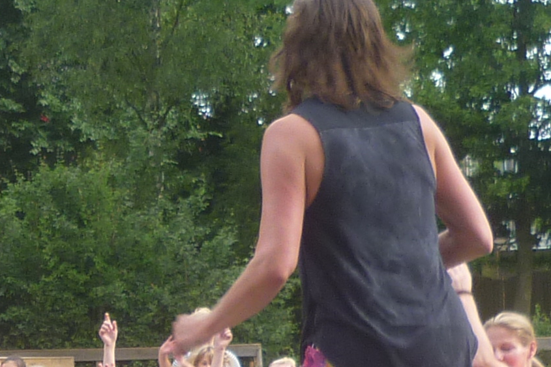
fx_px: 2938
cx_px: -341
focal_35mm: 192
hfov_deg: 10.3
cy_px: 419
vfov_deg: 7.1
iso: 80
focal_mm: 7
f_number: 3.2
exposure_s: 1/200
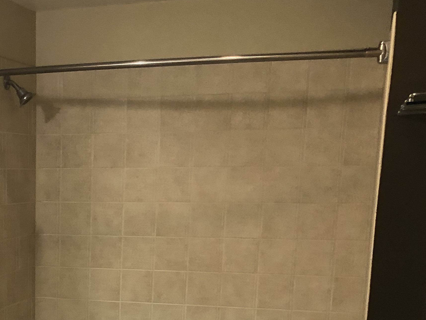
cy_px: 356
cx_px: 3
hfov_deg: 27.7
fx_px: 812
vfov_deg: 21.1
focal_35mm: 66
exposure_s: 1/15
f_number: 1.8
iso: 64
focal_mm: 3.99
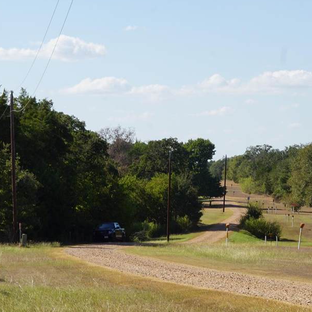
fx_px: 1377
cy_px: 189
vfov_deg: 12.9
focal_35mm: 135
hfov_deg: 12.9
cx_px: 209
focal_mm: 50
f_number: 13
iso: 100
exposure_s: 1/100
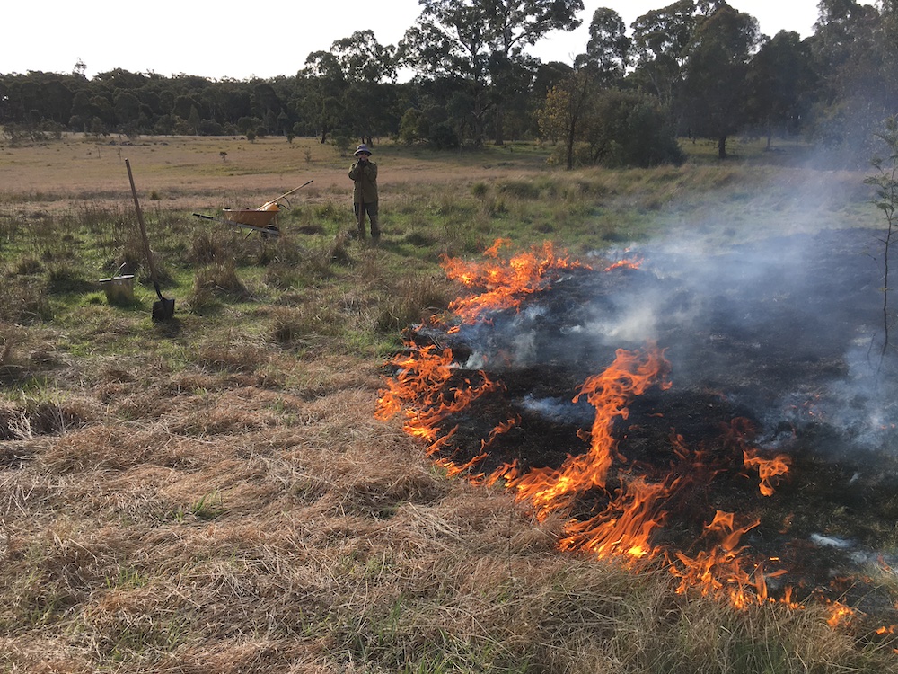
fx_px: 752
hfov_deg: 61.7
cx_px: 449
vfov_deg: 48.2
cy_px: 337
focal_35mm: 29
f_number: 2.2
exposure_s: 1/657
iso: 25
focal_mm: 4.15
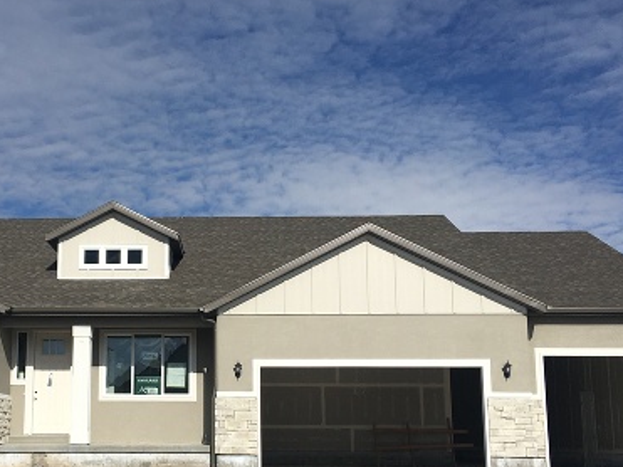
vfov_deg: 28.9
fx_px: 900
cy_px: 317
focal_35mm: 50
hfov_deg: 37.8
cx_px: 205
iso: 25
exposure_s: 1/3846
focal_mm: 4.15
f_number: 2.2
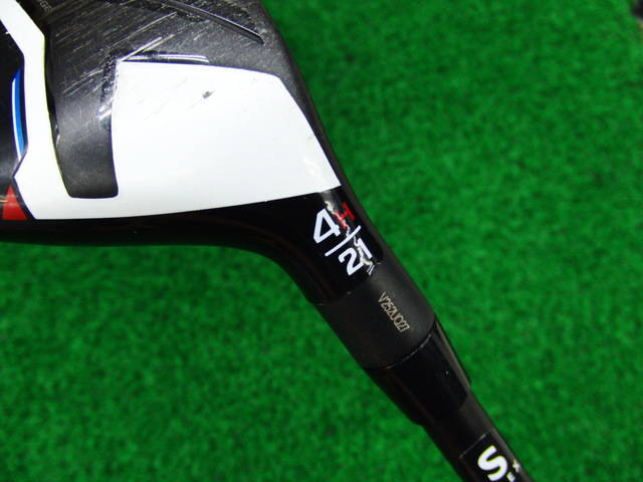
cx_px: 322
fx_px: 687
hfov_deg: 50.1
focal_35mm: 37
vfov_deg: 38.7
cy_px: 241
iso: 400
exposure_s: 1/60
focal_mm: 6.42
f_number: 3.6
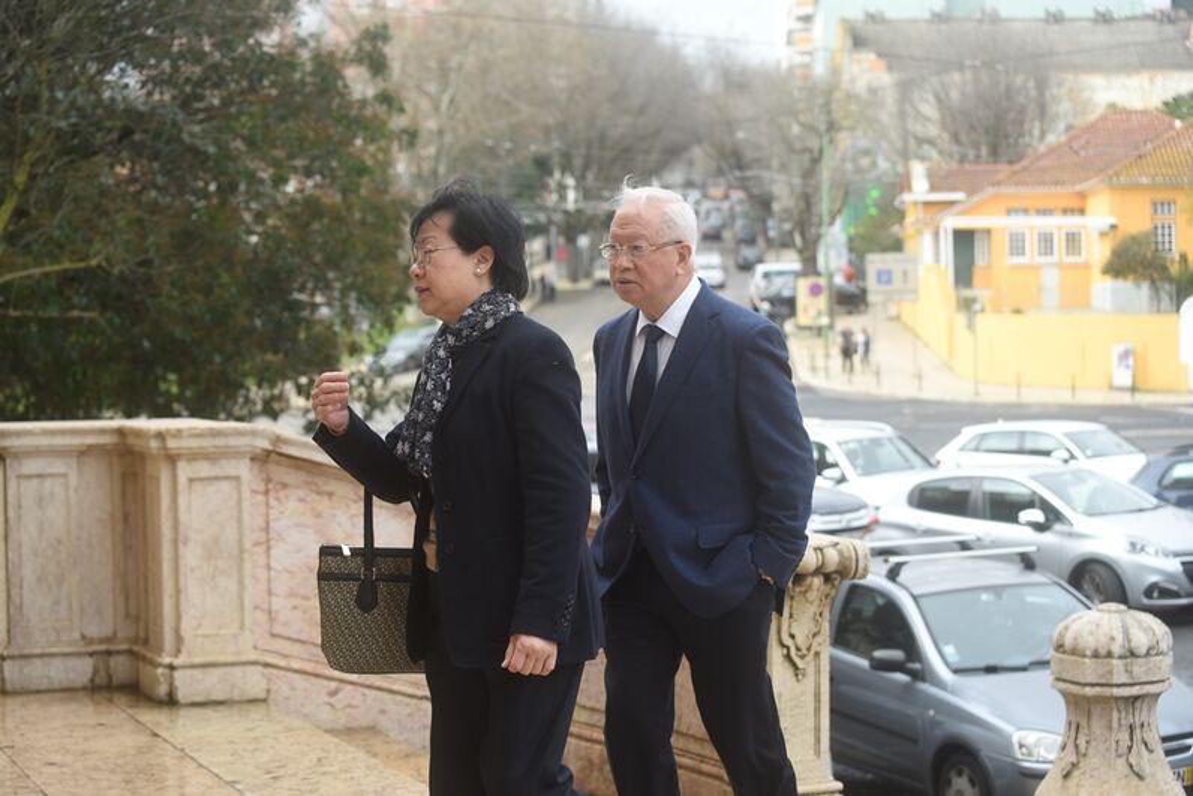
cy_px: 398
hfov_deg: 28.8
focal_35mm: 70
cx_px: 596
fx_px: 2320
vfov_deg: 19.5
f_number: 4.5
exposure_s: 1/640
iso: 250
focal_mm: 70
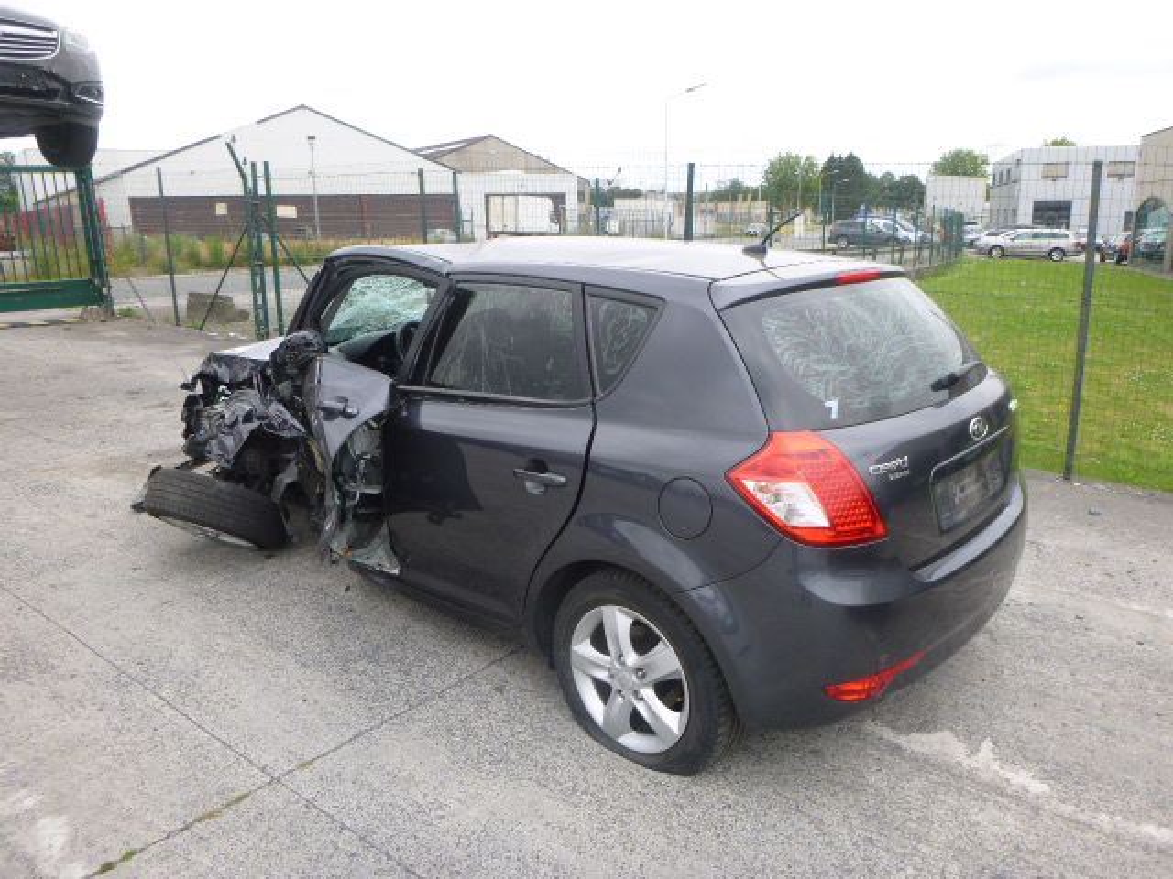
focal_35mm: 25
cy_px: 440
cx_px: 586
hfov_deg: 69.4
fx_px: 847
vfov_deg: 54.9
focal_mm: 4.5
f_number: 3.9
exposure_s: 1/160
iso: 100
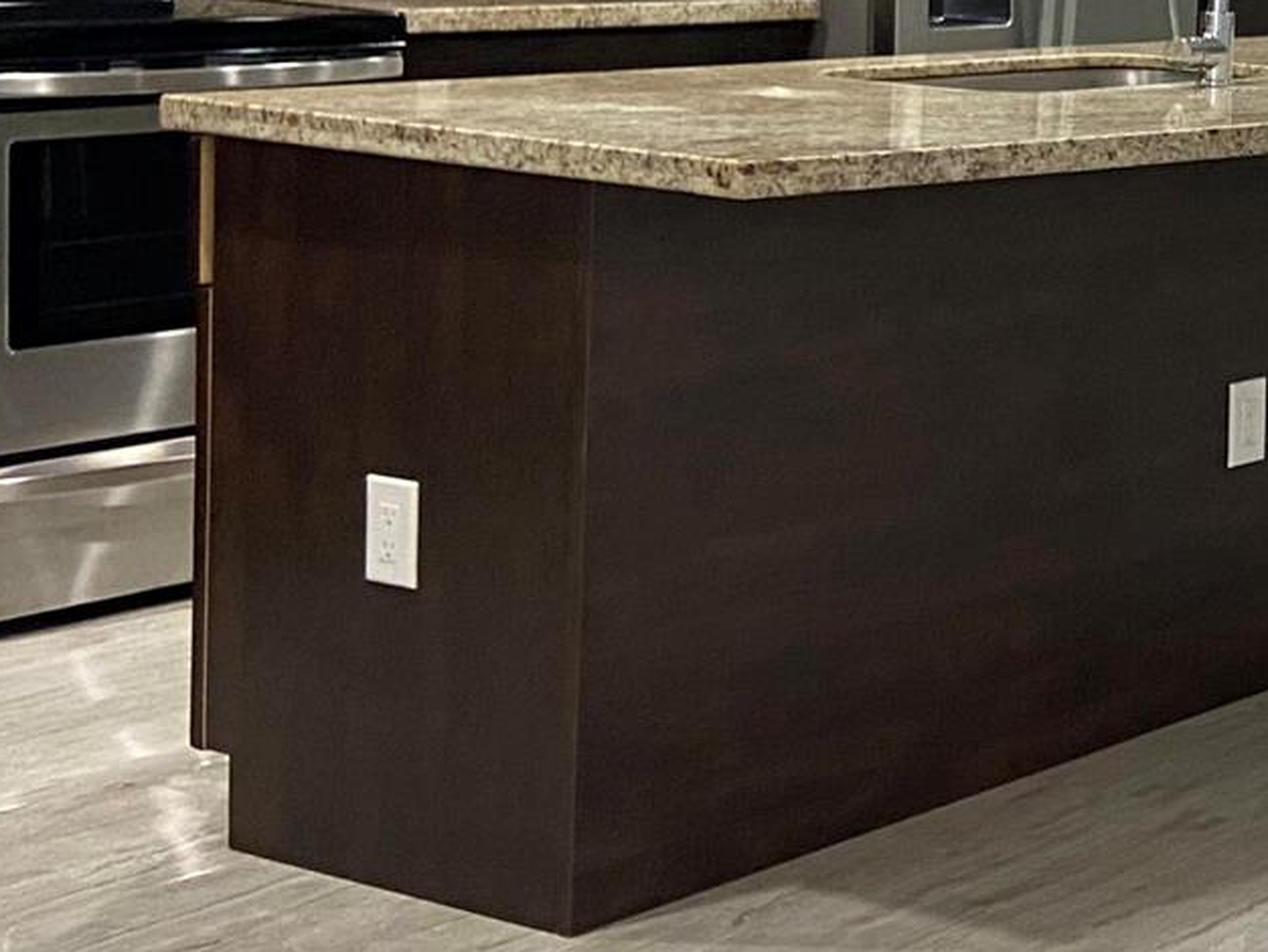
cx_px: 1918
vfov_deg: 17.1
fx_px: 3115
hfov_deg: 19.8
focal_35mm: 85
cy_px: 79
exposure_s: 1/60
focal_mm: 4.25
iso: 125
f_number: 1.8
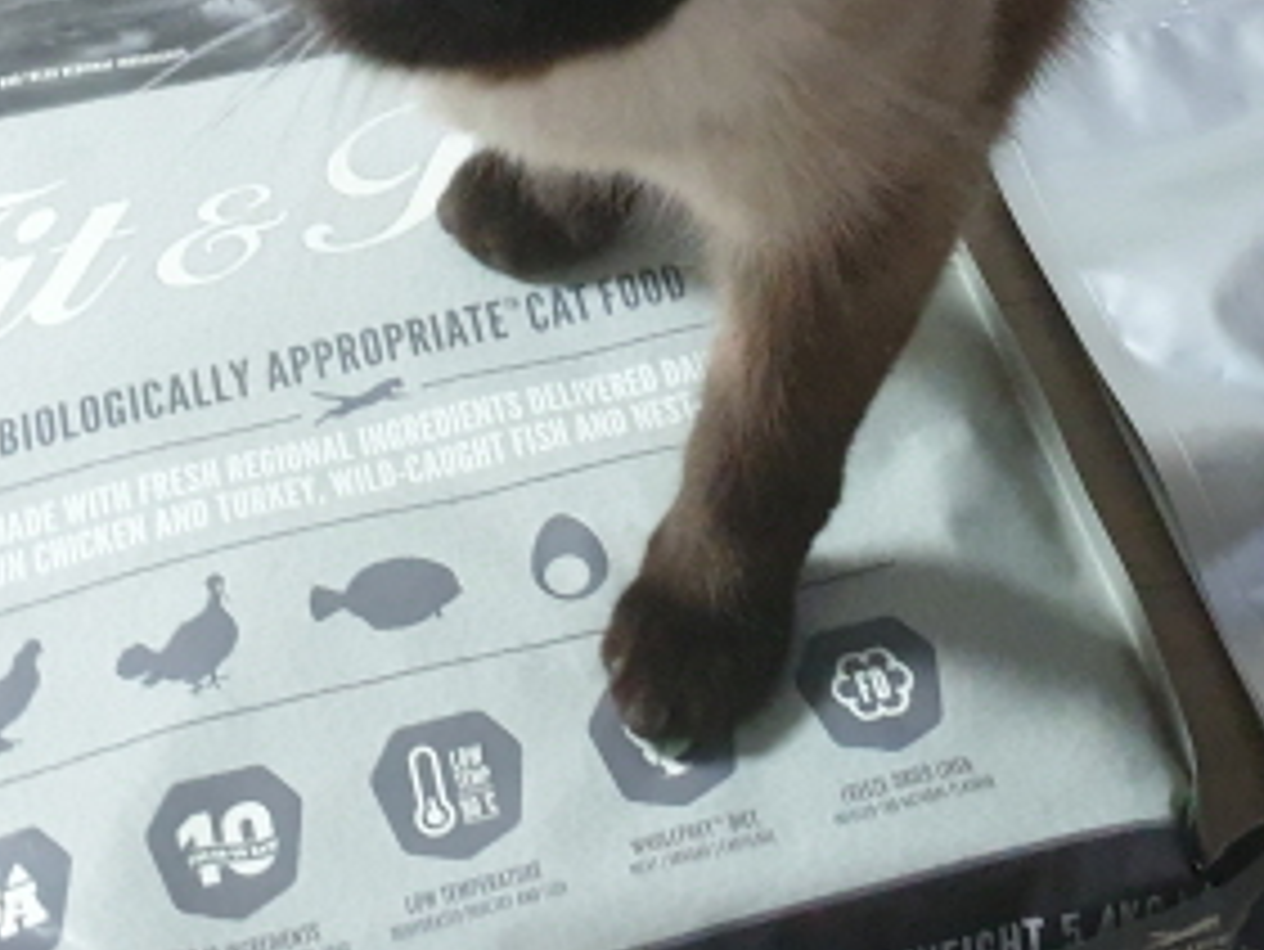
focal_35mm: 74
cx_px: 765
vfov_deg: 19.1
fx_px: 2703
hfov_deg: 26.3
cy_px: -104
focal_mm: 4.3
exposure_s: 1/60
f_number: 2.4
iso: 800
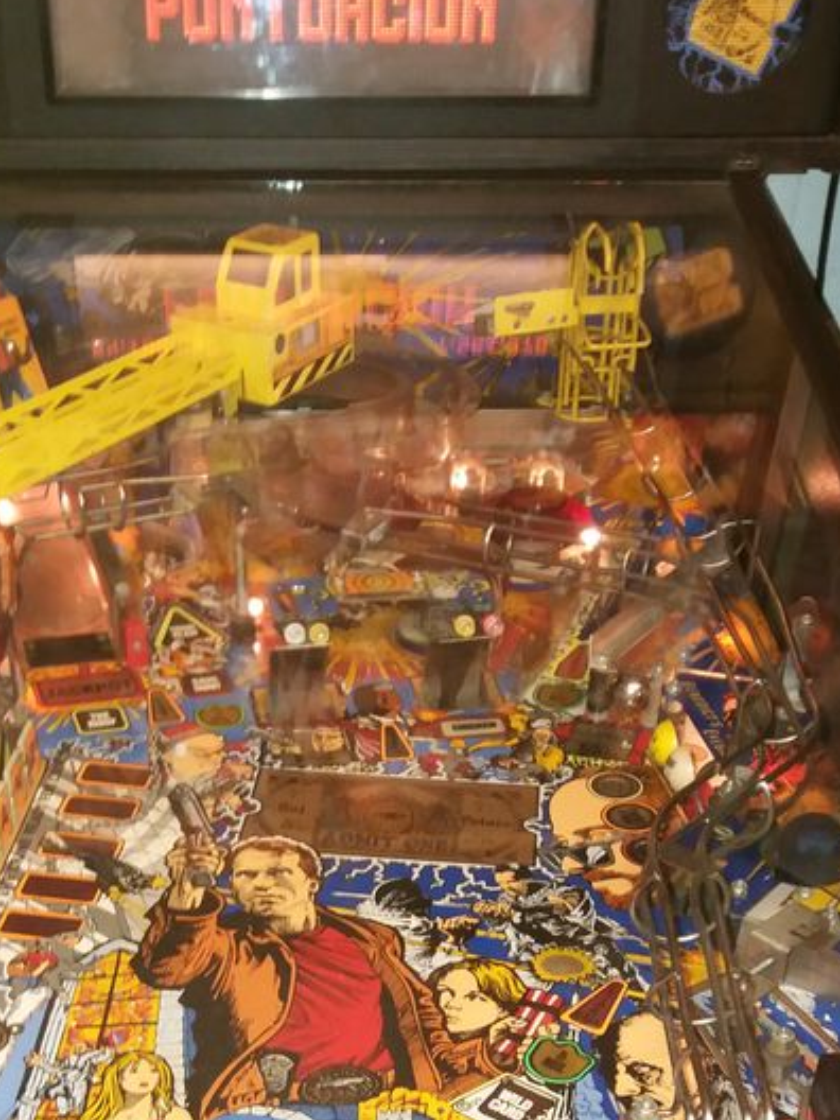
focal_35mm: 53
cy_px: 976
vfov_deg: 34.4
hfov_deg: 27.5
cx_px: 327
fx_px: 1715
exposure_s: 1/22
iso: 160
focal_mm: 3.7
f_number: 1.9
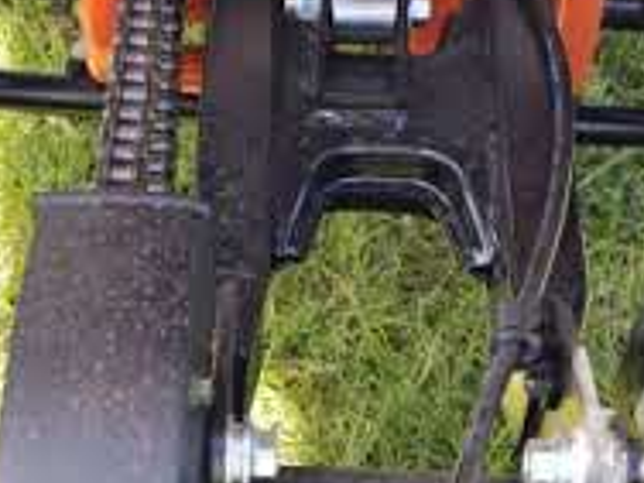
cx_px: 298
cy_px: 534
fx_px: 1823
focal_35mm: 98
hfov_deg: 20.0
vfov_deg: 14.7
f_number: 1.7
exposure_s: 1/120
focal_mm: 6.3
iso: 20
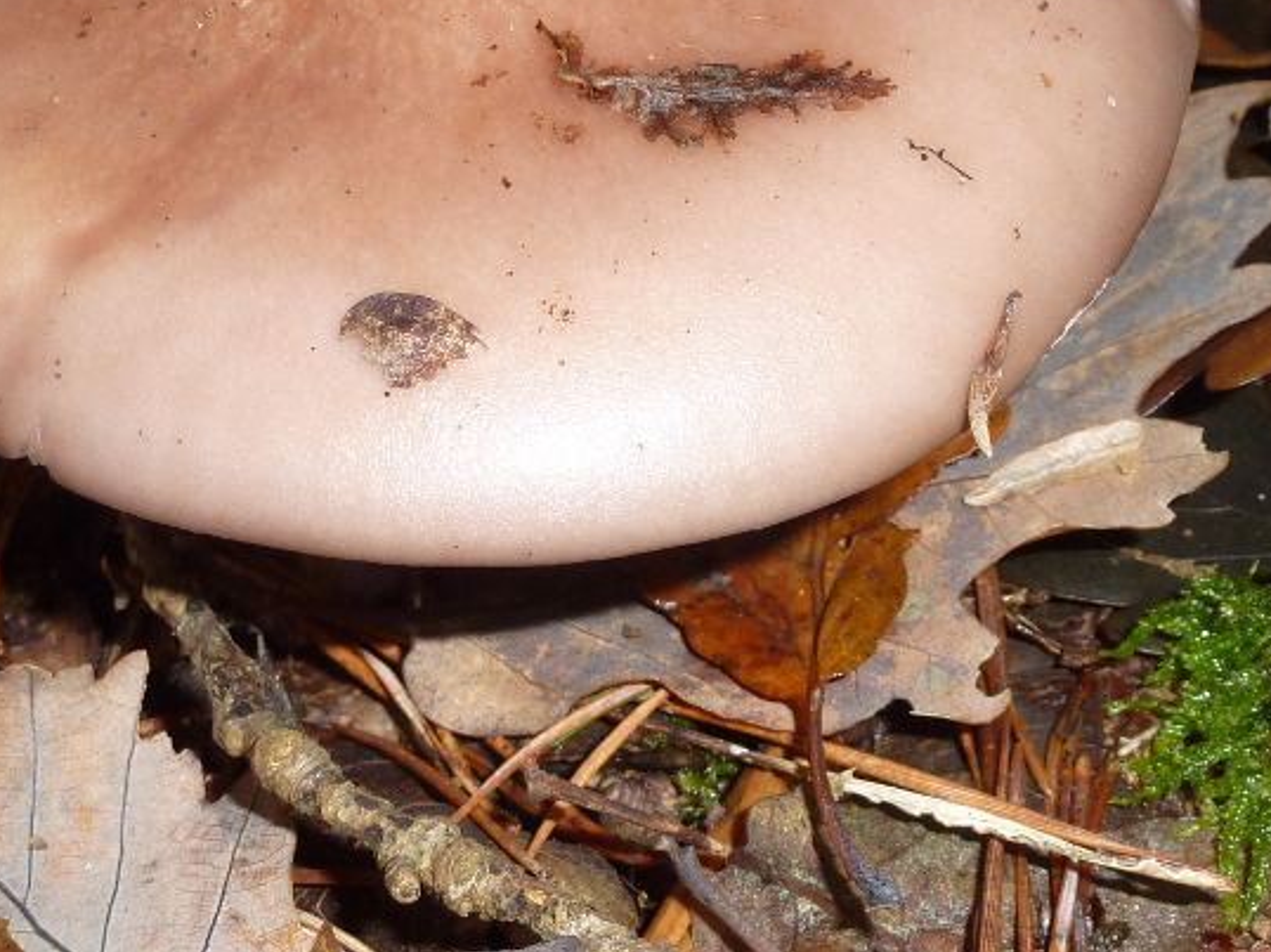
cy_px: 314
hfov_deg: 24.3
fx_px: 2936
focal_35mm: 80
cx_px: 439
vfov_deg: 18.4
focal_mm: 6.9
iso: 100
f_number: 4
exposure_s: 1/30
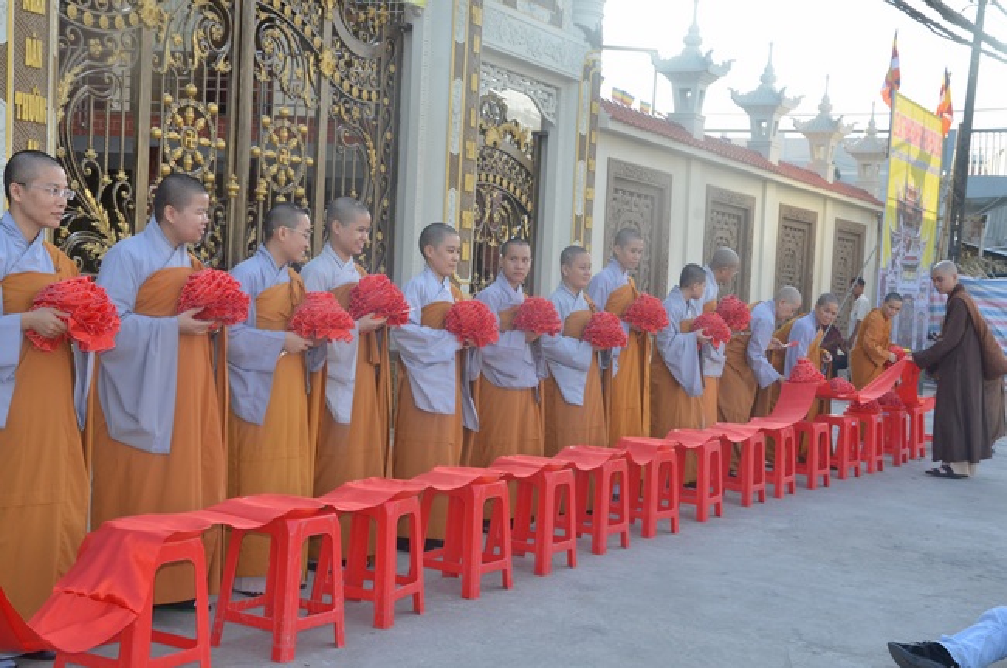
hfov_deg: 37.9
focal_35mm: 52
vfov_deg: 25.7
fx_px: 1466
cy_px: 334
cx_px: 504
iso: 800
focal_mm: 35
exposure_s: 1/250
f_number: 11
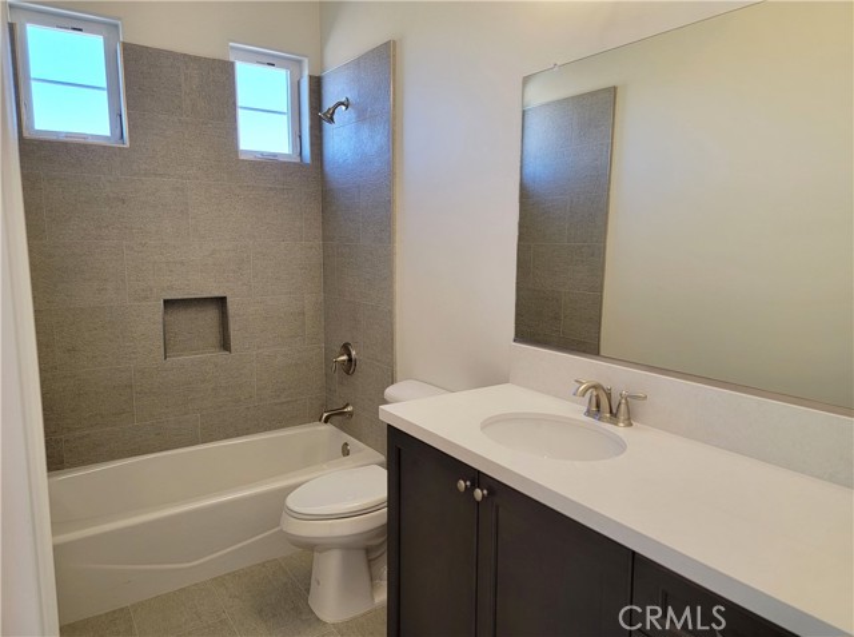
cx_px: 427
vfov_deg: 56.6
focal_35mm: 24
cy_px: 318
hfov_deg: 71.7
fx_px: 591
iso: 125
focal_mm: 6.7
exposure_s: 1/120
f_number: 1.8
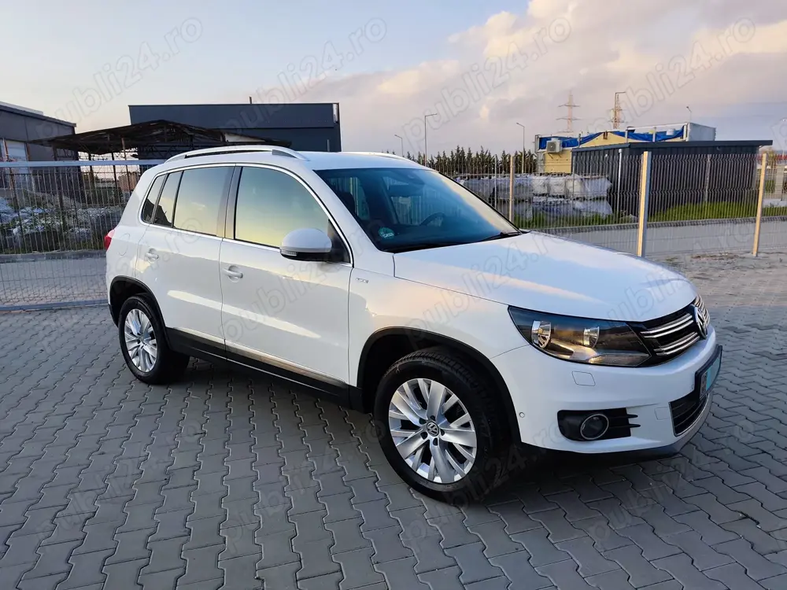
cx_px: 394
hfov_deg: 73.9
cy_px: 295
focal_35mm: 23
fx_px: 523
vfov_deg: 58.9
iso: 50
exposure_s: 1/167
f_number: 1.65
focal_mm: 6.19
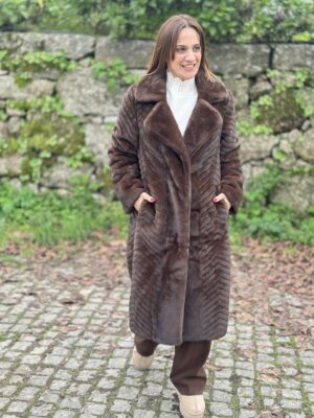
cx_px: 157
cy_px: 209
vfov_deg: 39.7
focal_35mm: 48
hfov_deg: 30.3
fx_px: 581
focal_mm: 6.86
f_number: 1.78
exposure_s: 1/276
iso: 80
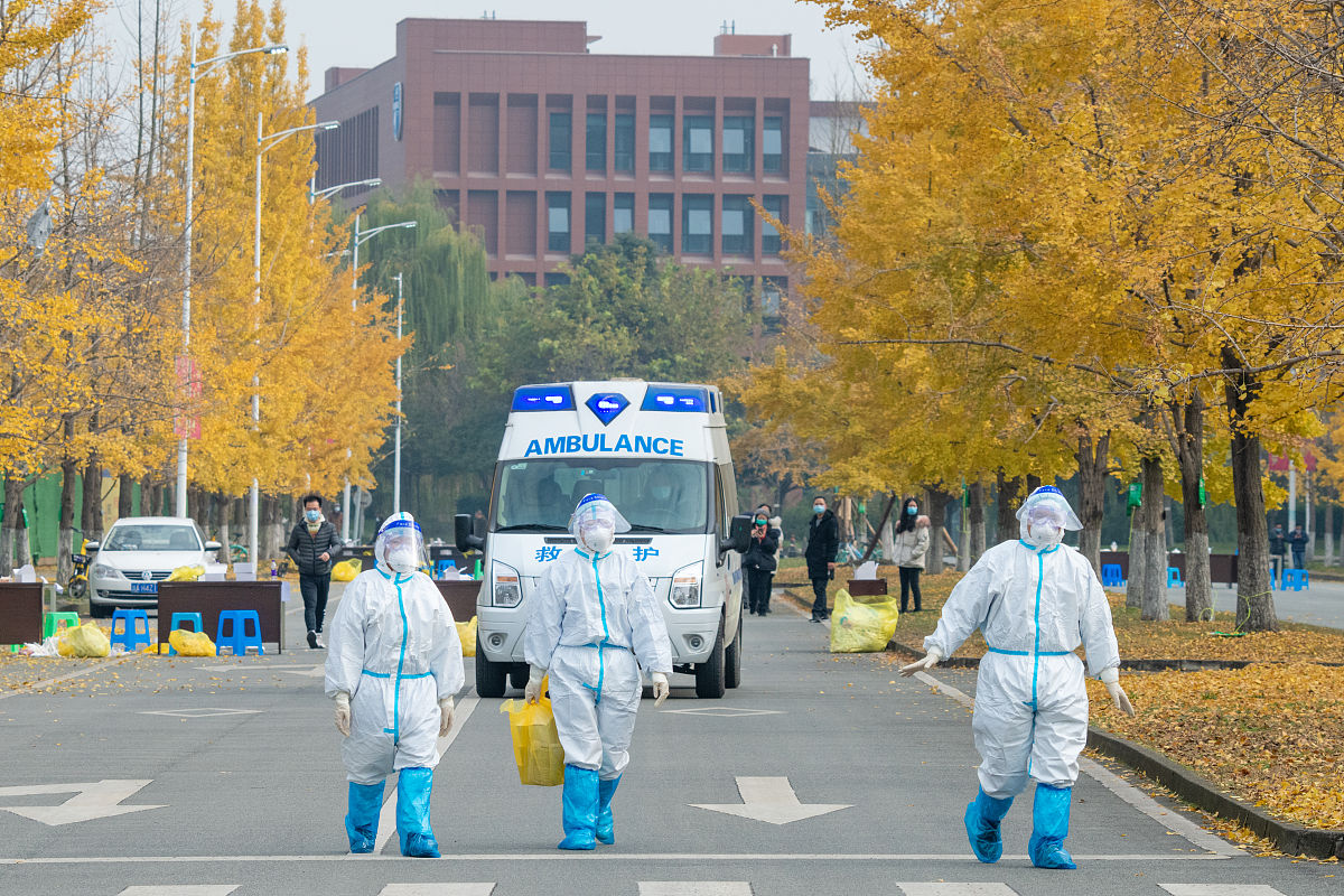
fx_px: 5600
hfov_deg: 13.7
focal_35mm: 150
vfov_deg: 9.1
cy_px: 448
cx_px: 672
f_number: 10
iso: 800
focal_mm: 150
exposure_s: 1/1250
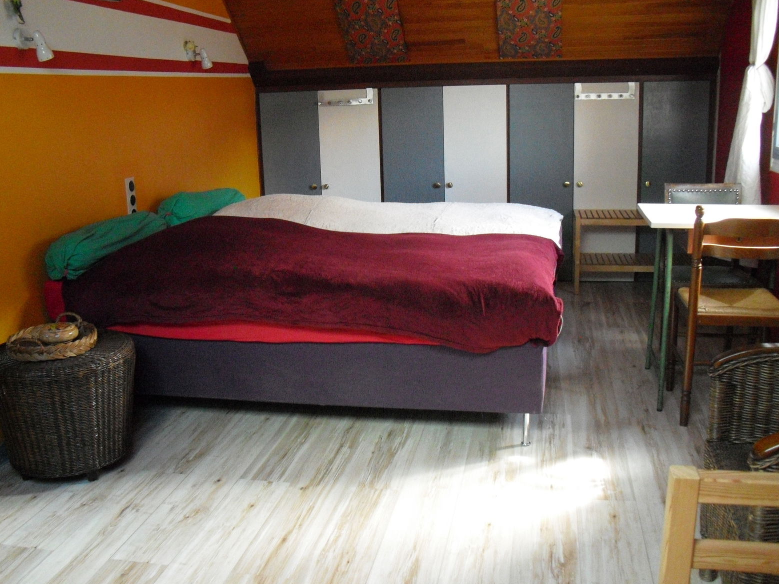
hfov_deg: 50.1
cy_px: 286
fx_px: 833
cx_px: 384
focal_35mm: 37
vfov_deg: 38.7
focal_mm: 6.3
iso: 800
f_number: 3.1
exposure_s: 1/80
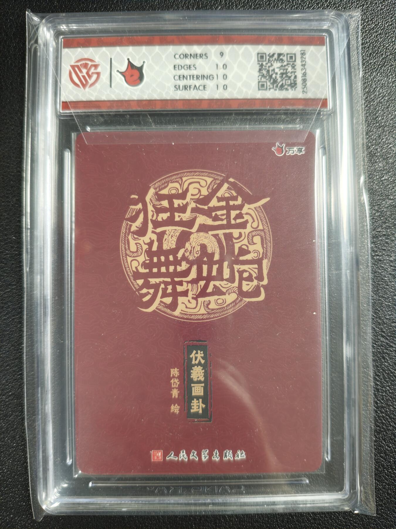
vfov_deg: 67.3
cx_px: 198
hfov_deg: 53.1
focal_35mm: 26
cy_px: 264
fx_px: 397
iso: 640
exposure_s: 1/50
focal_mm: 4.94
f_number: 1.5
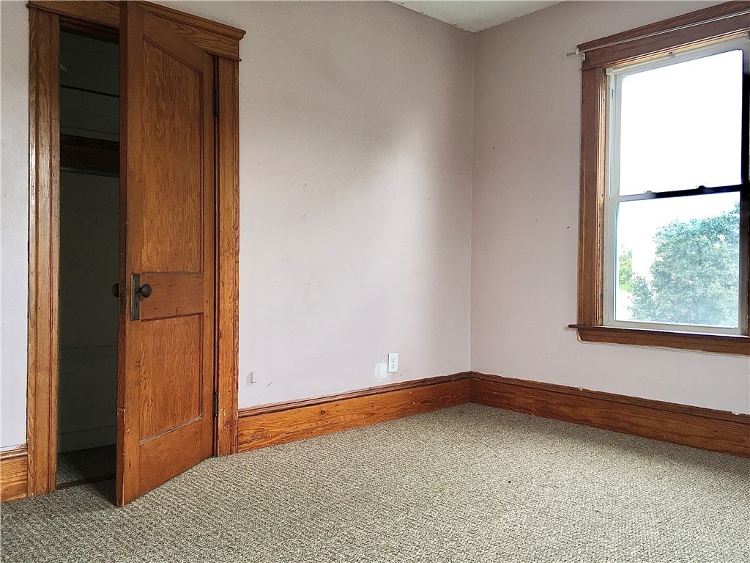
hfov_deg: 61.7
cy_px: 282
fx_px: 628
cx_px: 375
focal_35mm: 29
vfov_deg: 48.2
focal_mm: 4.15
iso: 32
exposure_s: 1/30
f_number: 2.2
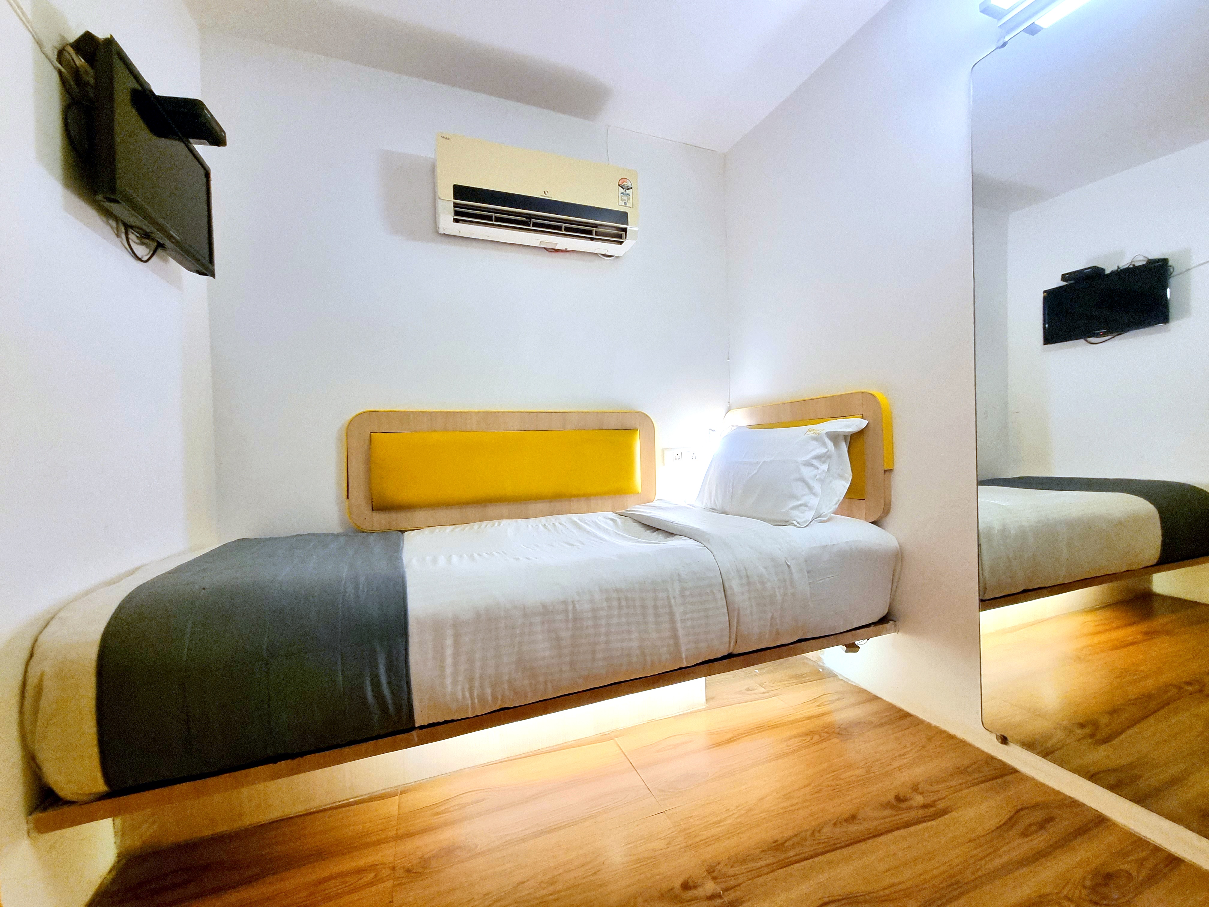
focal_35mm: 13
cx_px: 604
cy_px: 454
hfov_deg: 106.2
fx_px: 454
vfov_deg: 89.9
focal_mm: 2.2
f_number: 2.2
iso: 400
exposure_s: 1/50
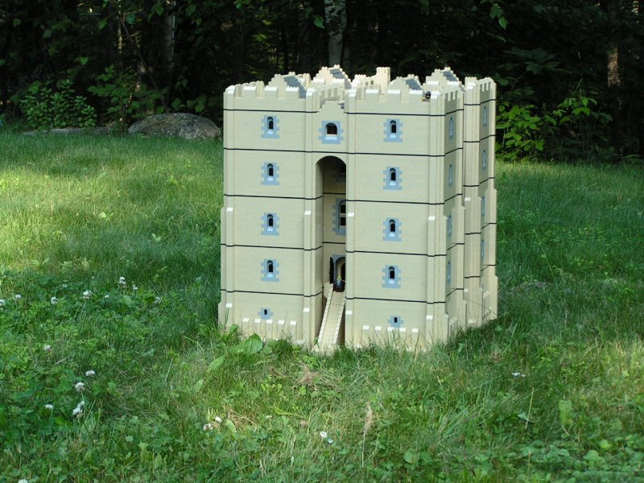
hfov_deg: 19.6
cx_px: 322
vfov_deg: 14.8
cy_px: 242
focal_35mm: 100
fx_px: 1860
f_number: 3.2
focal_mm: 16.6
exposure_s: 1/100
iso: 80
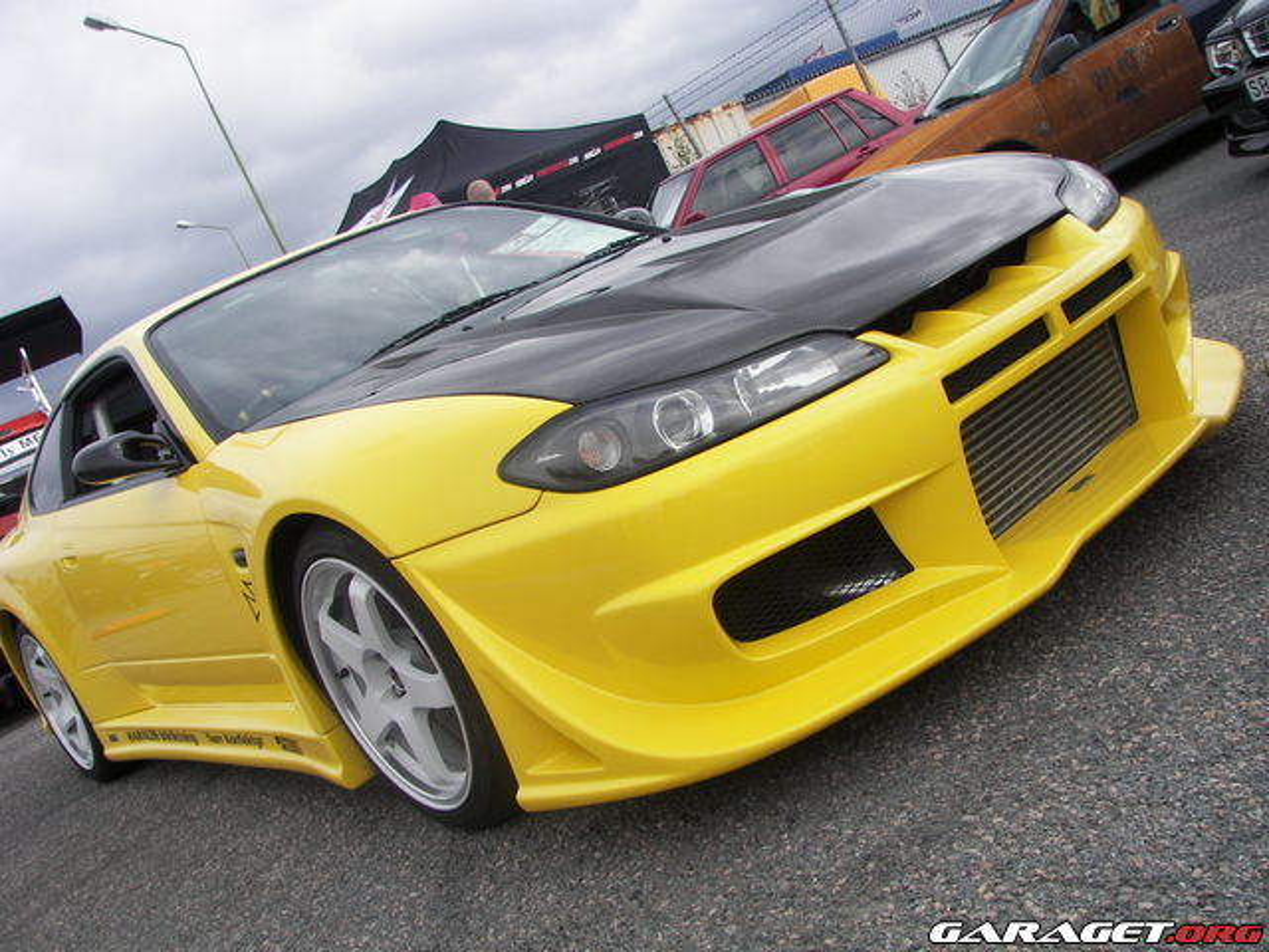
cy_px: 476
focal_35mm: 36
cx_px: 634
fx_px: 1320
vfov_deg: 39.7
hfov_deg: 51.4
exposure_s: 1/500
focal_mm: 6
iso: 64
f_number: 4
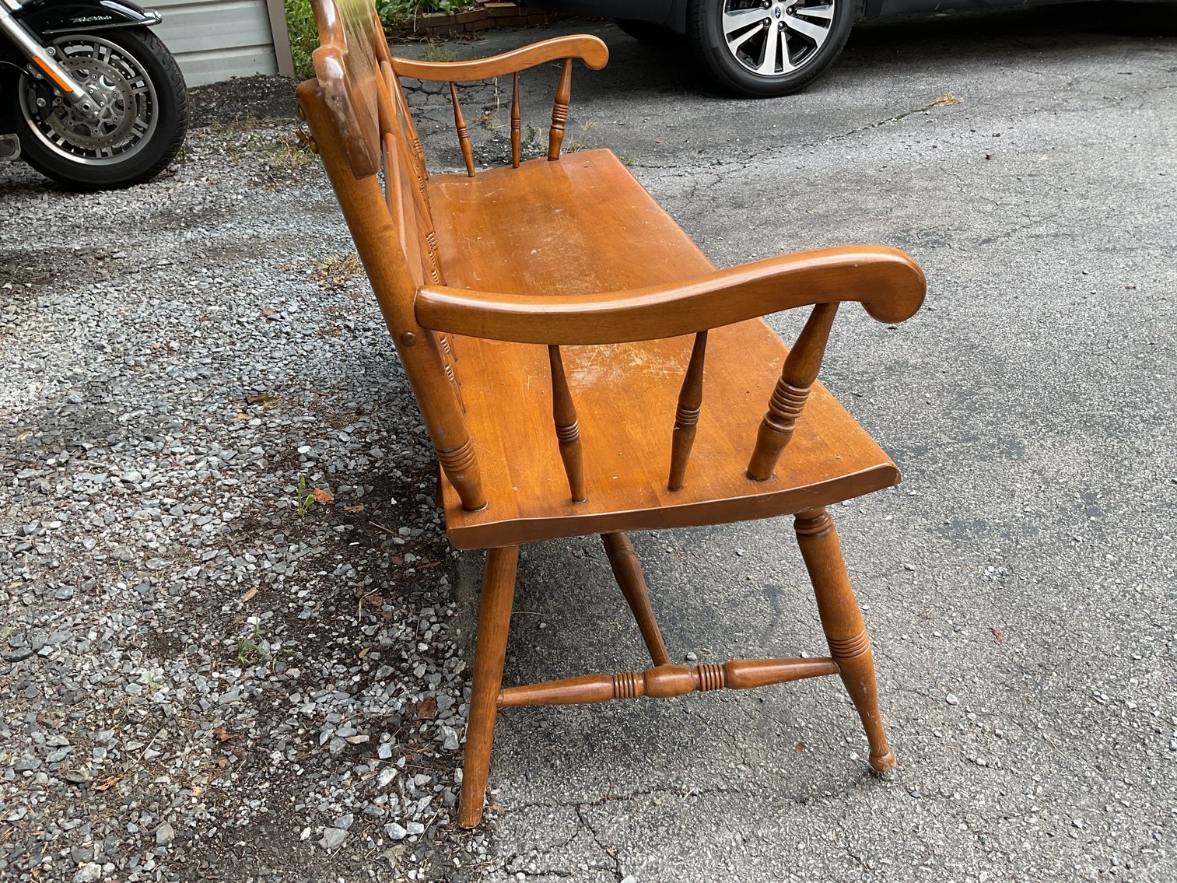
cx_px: 588
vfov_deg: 48.2
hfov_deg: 61.7
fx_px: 986
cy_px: 442
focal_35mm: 29
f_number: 1.8
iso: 16
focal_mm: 3
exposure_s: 1/197
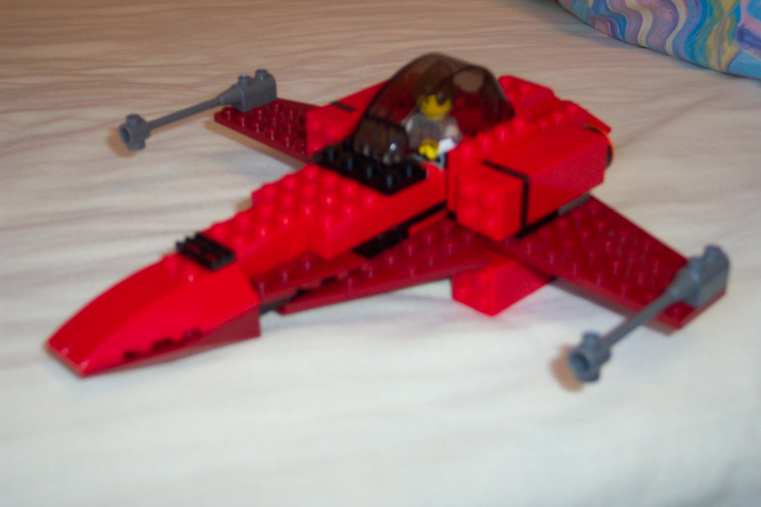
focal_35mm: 51
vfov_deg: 26.5
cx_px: 380
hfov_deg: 38.9
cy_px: 254
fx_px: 1078
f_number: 3.4
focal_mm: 10.7
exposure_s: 1/45
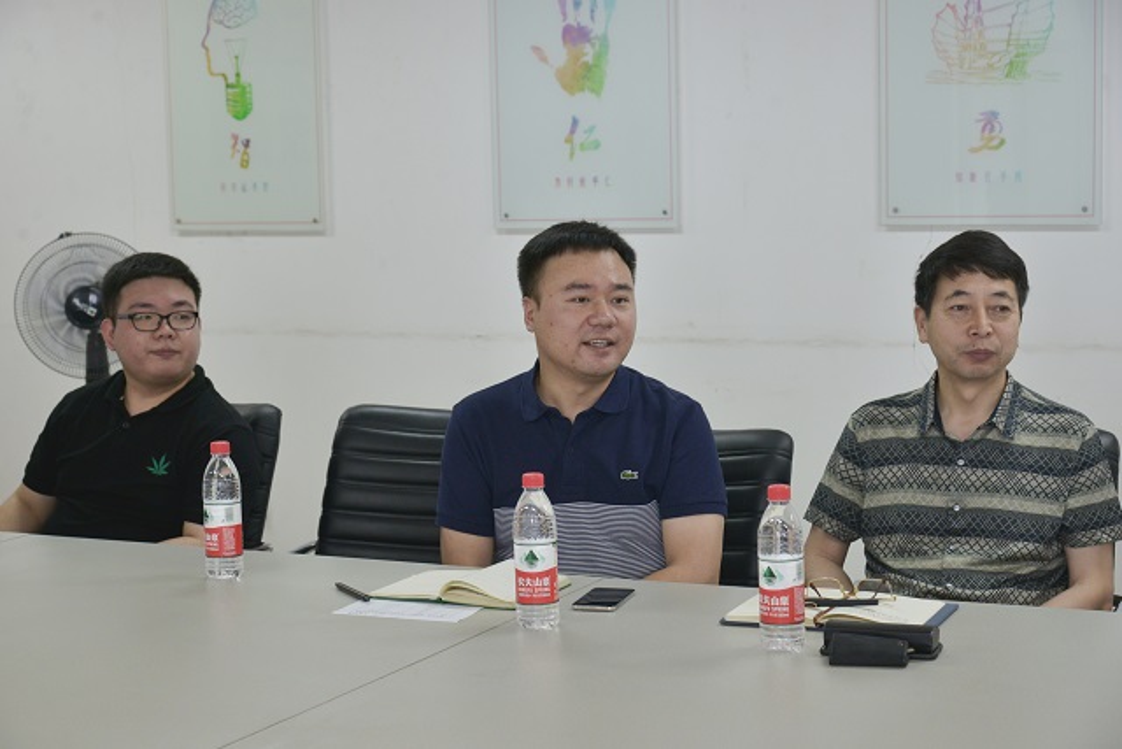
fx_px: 2026
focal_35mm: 65
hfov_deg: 31.0
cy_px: 374
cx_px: 561
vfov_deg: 20.9
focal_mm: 65
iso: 800
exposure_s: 1/100
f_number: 5.6
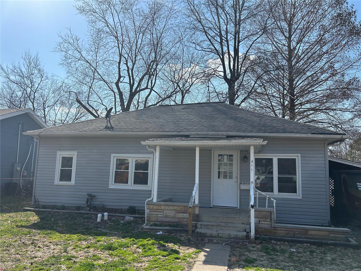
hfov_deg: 67.3
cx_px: 180
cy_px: 136
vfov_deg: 53.1
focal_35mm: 26
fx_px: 271
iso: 50
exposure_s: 1/6211
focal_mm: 5.7
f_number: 1.5
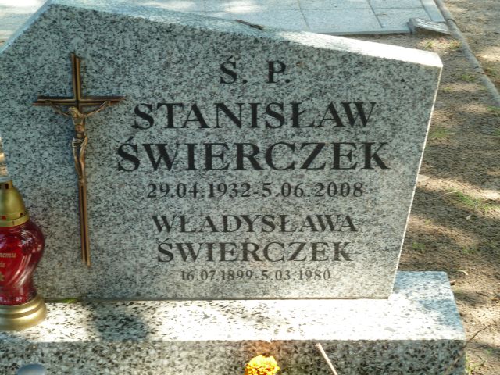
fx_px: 1387
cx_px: 250
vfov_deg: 15.4
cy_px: 188
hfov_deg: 20.4
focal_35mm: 96
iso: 80
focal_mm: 15.8
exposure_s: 1/50
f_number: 4.3
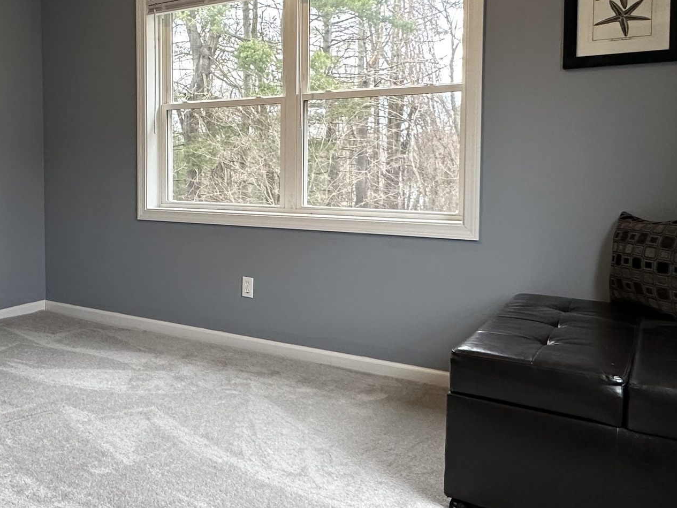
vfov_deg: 41.5
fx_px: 665
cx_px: 174
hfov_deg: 51.8
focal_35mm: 34
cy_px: 195
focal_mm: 2.22
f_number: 2.2
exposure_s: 1/120
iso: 200
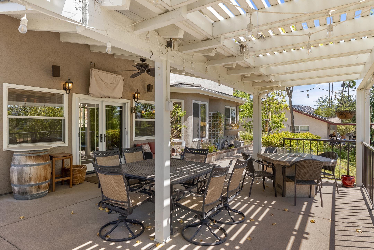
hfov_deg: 78.5
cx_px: 181
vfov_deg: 57.3
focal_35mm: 22
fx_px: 229
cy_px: 126
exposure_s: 1/250
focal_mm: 19
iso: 500
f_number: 6.3
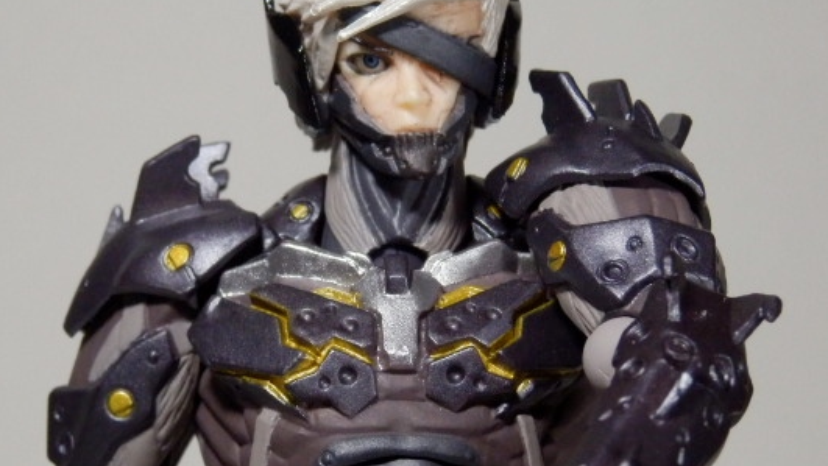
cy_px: 195
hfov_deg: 12.8
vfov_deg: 7.2
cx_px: 345
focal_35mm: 168
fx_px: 3689
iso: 800
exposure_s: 1/125
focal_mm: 22.9
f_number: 5.3
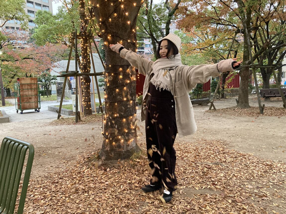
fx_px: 231
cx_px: 143
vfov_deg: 49.8
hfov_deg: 63.4
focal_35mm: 28
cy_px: 107
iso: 320
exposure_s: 1/60
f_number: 1.8
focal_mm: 3.99
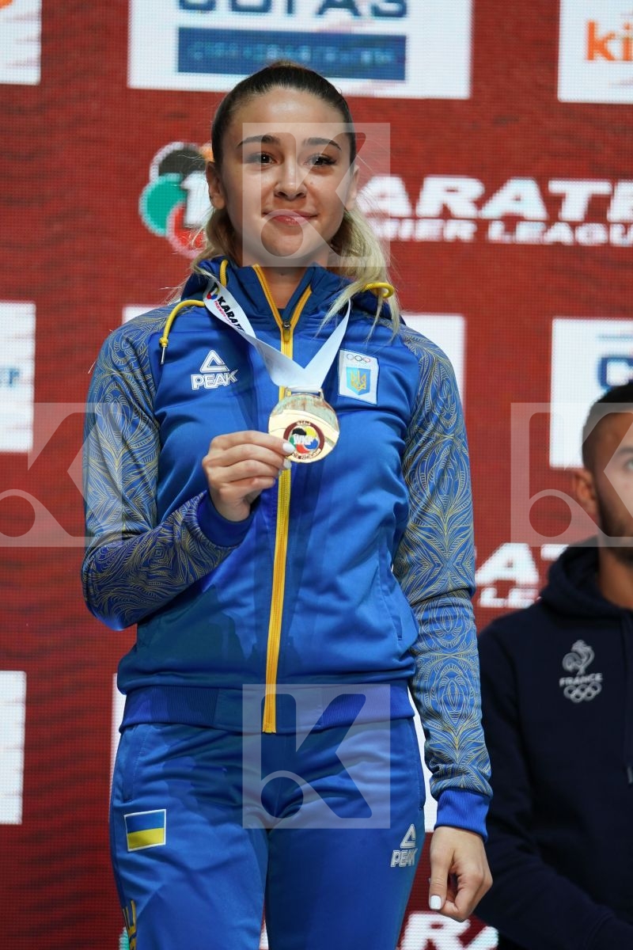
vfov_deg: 7.5
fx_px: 7279
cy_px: 475
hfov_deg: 5.0
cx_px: 316
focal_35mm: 276
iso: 320
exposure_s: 1/250
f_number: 2.8
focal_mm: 184
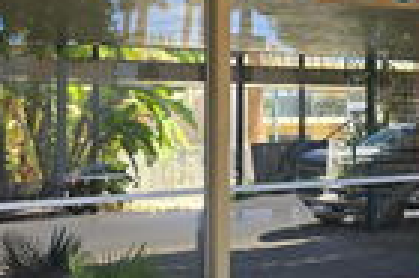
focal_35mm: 73
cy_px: 75
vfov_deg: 18.5
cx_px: 480
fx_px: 849
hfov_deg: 25.4
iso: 20
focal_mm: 6.3
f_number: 1.7
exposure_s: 1/180
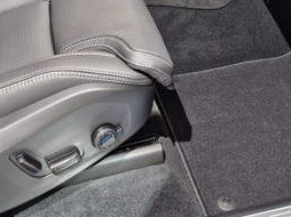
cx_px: 163
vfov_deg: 23.4
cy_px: -32
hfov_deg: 33.2
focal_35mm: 58
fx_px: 487
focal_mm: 5.4
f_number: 1.8
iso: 500
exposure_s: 1/50
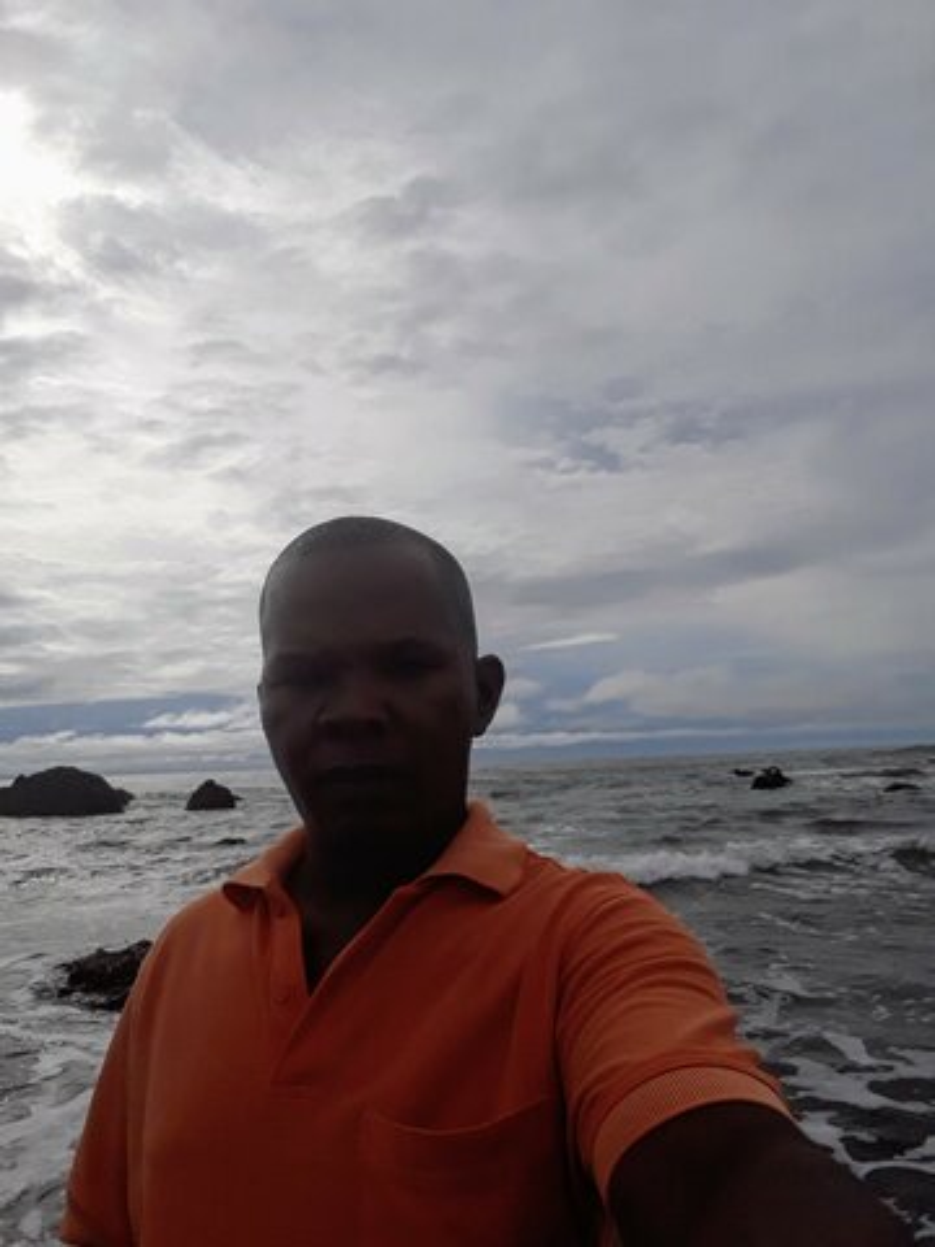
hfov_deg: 56.8
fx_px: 864
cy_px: 624
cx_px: 468
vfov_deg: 71.6
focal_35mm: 24
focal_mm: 2.53
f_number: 1.9
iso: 40
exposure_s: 1/5208
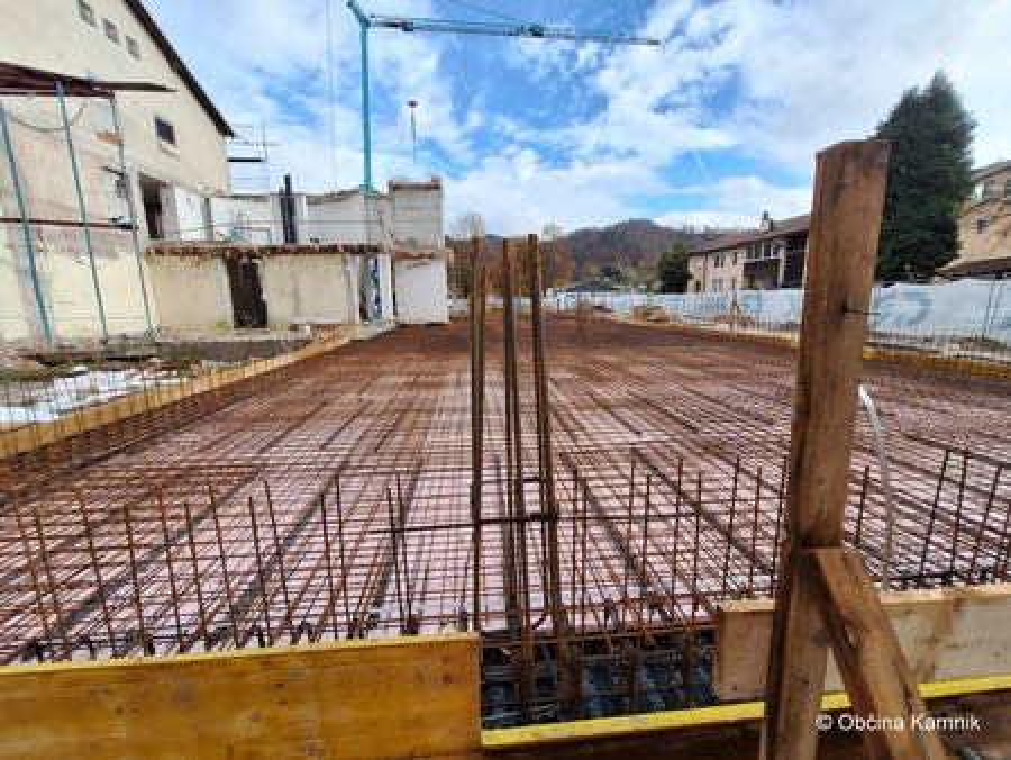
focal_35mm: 13
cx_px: 506
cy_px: 380
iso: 40
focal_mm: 1.74
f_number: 2.2
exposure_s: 1/1172
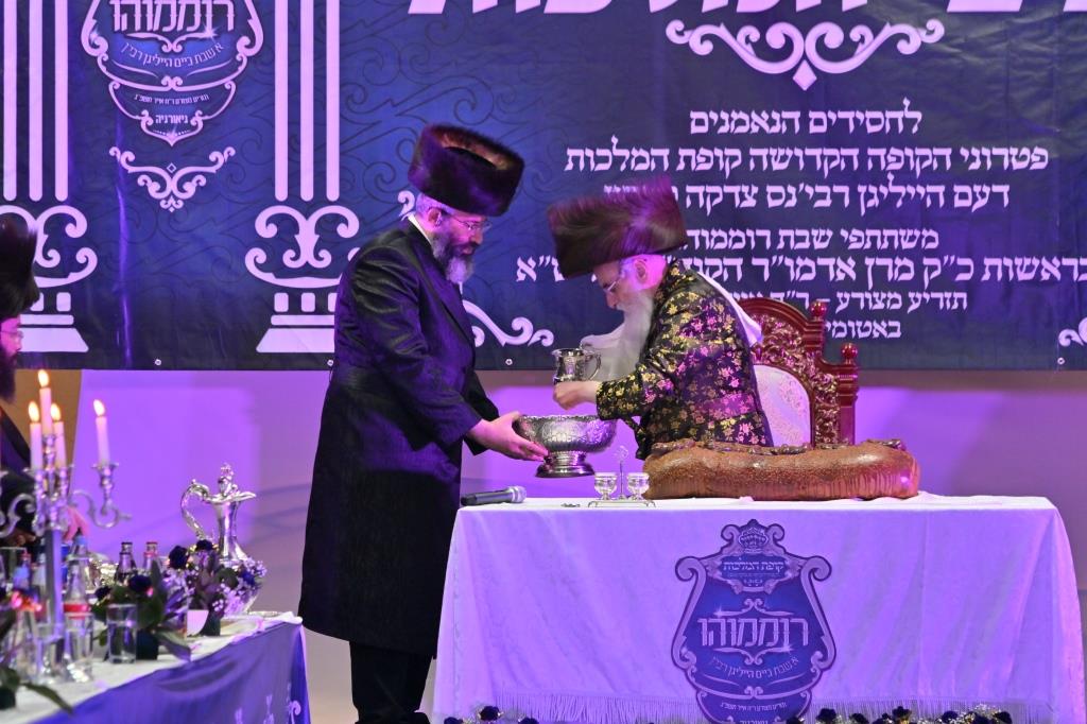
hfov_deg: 11.4
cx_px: 544
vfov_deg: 7.6
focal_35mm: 180
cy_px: 362
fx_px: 5433
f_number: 4.5
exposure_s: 1/125
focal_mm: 120
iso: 400
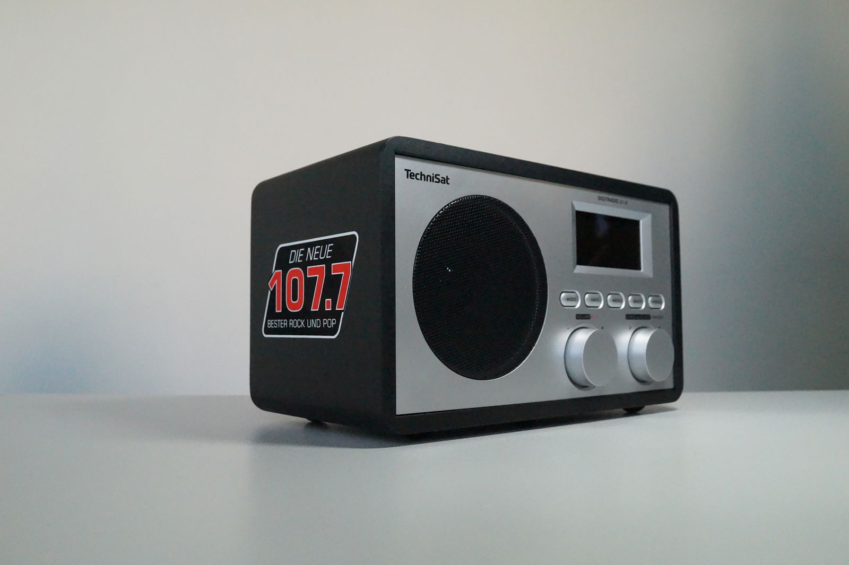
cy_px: 282
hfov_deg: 57.2
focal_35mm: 33
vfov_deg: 39.9
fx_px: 778
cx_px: 424
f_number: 8
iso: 6400
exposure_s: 1/640
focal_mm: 22
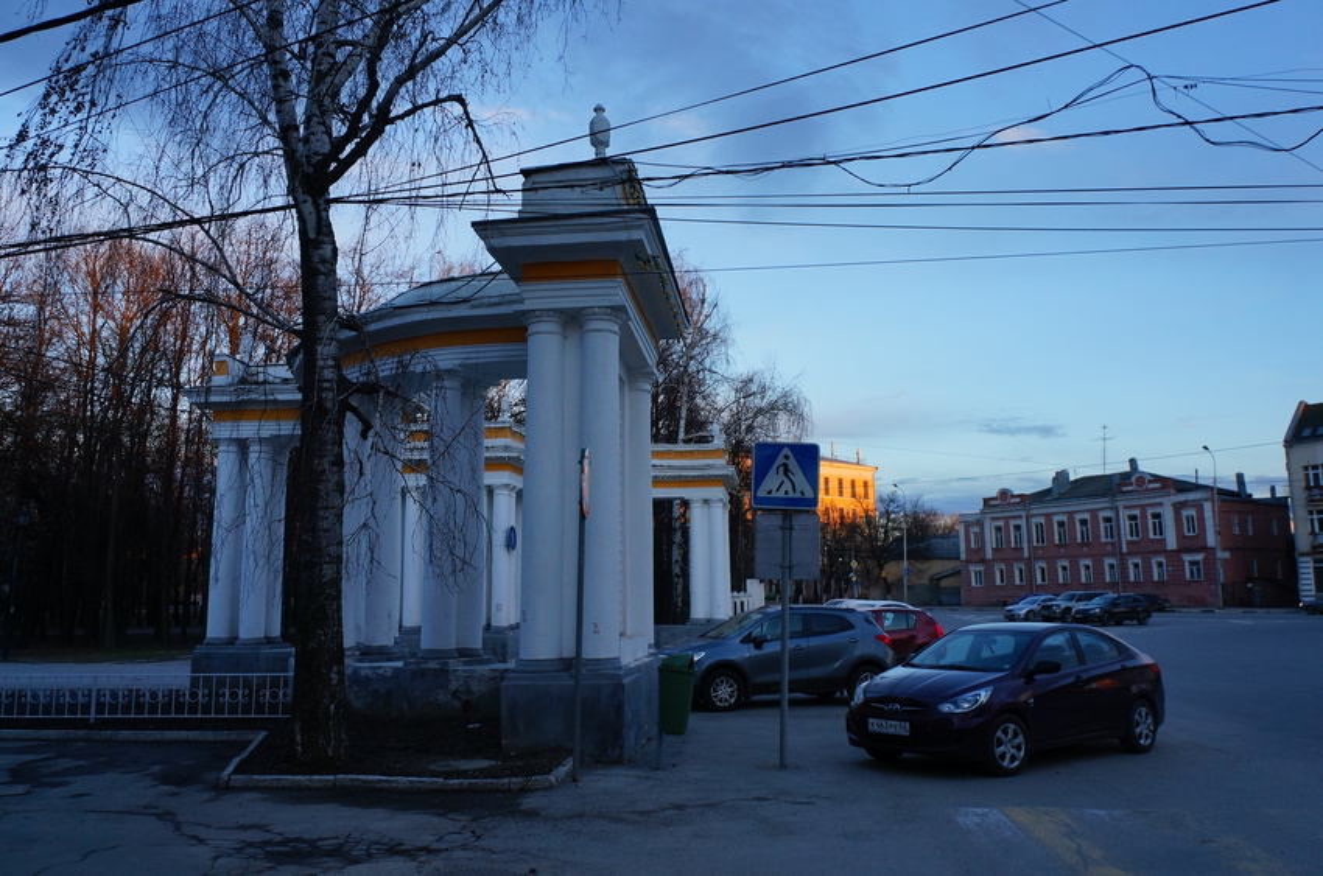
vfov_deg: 47.7
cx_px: 662
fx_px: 990
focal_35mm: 27
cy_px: 438
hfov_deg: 67.5
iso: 400
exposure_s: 1/125
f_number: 7.1
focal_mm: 18
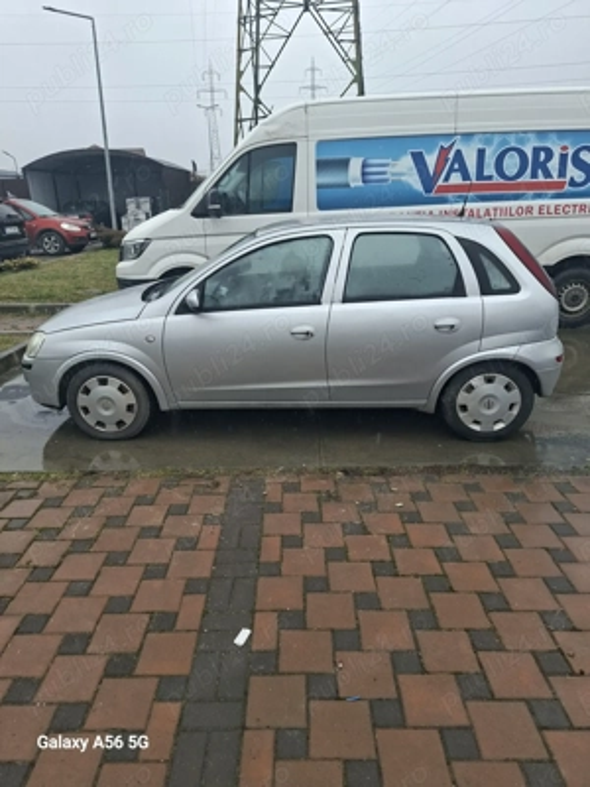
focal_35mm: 23
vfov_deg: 73.9
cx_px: 295
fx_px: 523
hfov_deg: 58.9
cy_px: 394
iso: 50
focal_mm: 5.54
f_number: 1.8
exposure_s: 1/160
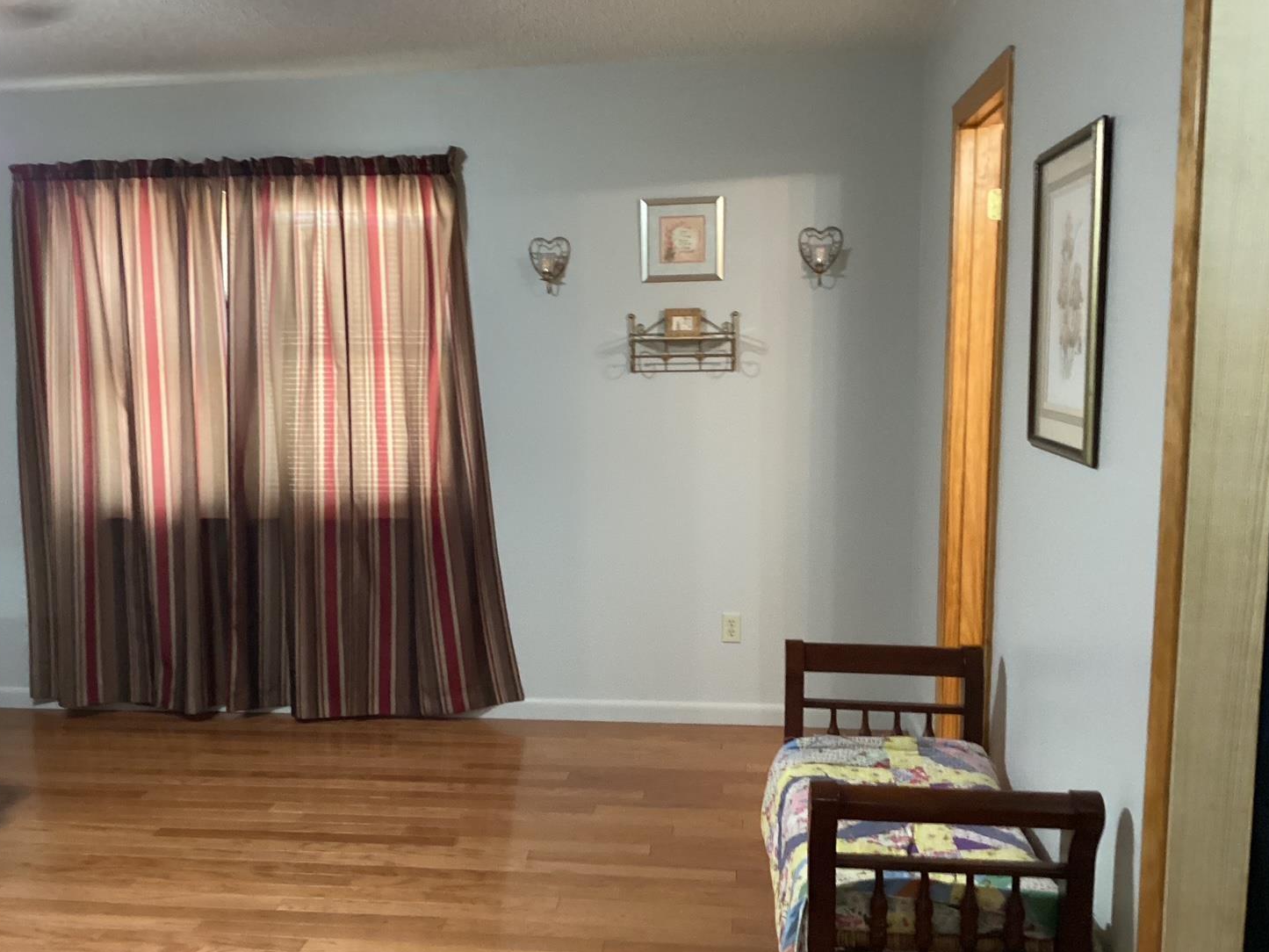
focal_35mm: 35
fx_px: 1283
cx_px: 563
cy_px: 537
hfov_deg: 52.5
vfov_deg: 40.6
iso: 320
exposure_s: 1/30
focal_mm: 3.3
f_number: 2.4
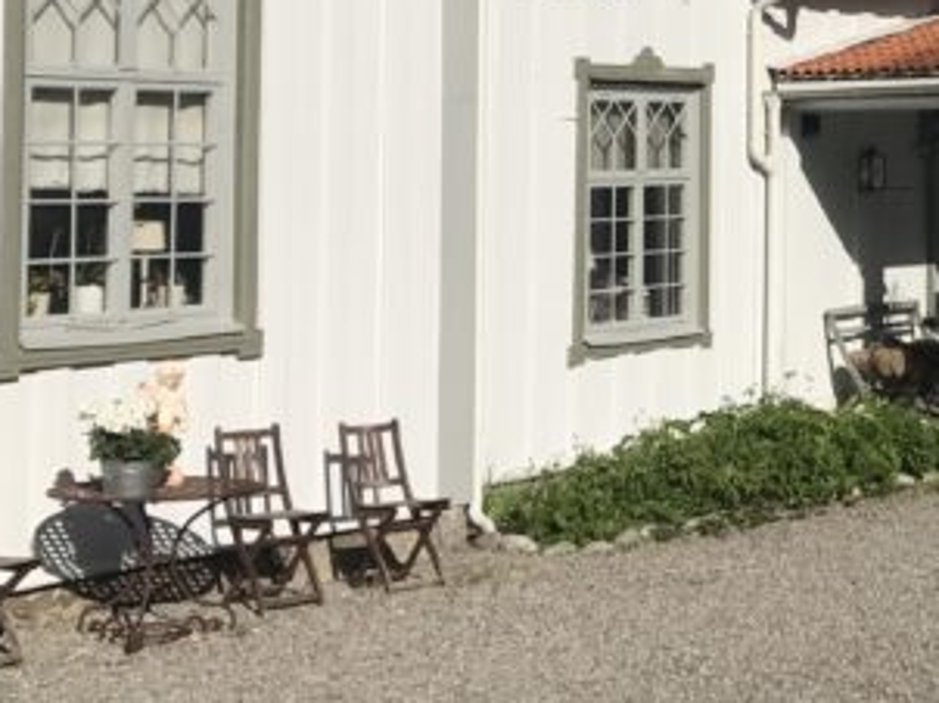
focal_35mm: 78
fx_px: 2114
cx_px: 1026
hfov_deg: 23.5
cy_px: 19
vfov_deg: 18.4
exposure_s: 1/6410
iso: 25
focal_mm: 3.99
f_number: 1.8
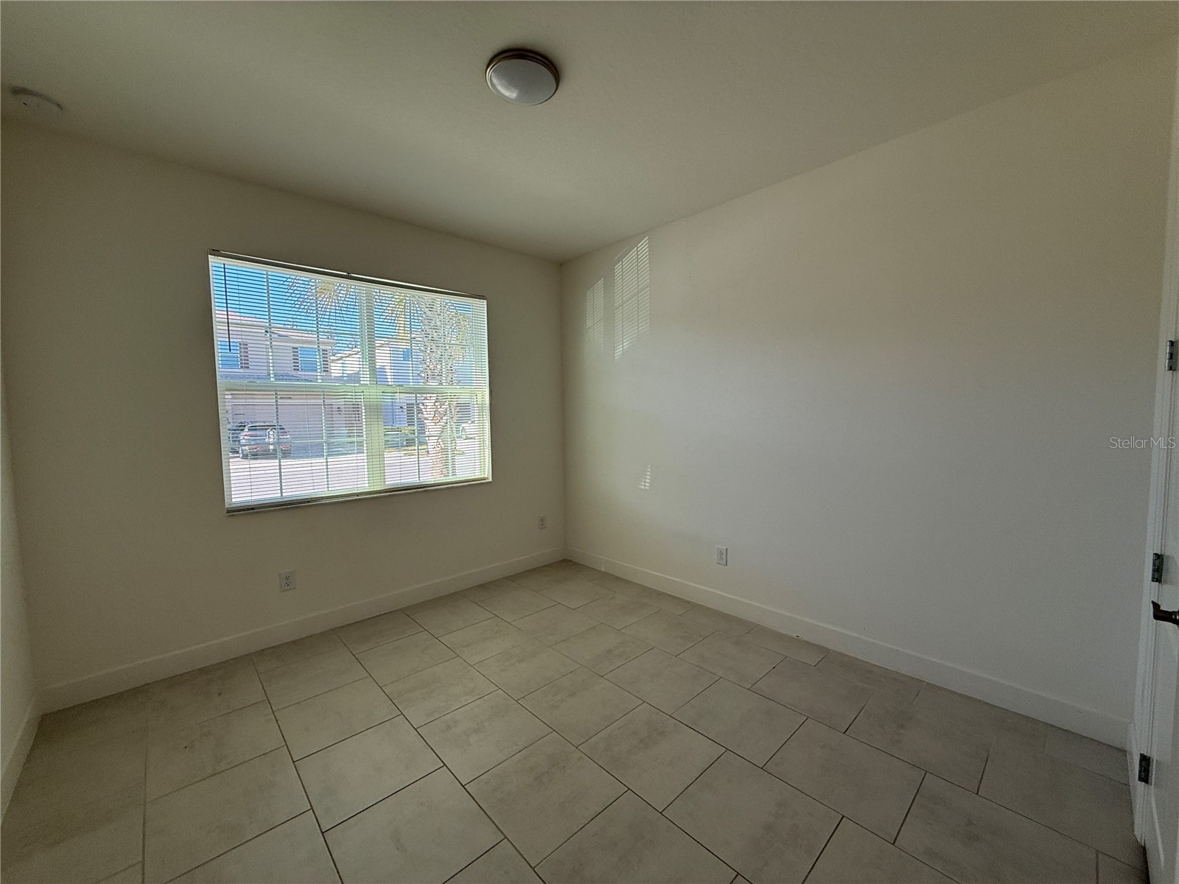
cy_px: 442
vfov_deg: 85.7
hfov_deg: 102.1
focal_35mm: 14
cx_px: 590
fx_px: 477
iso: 64
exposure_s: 1/169
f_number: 2.2
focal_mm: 2.22
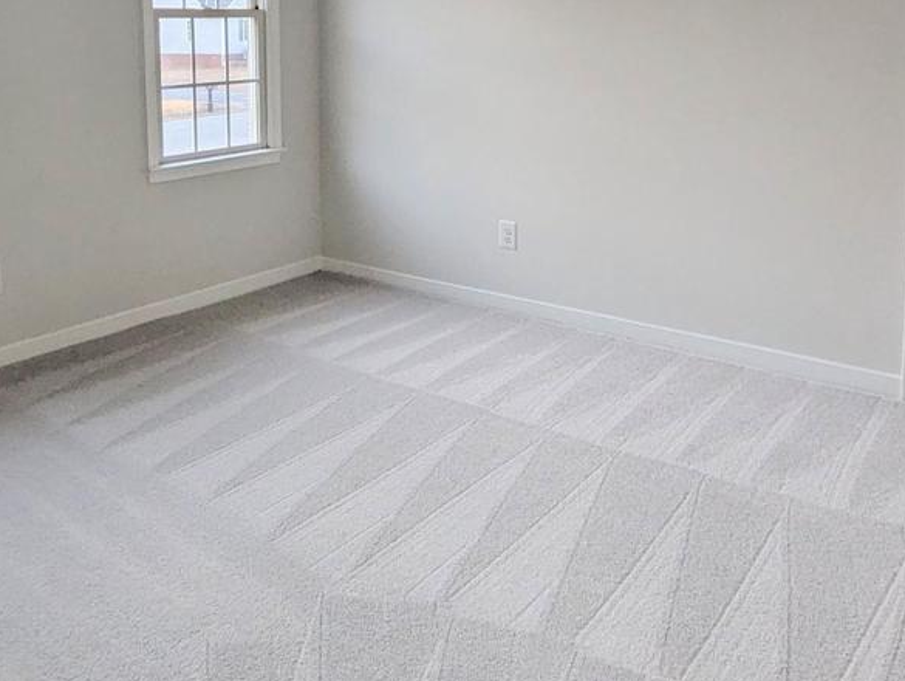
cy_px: 118
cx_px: 317
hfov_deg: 55.8
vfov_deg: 41.9
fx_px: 837
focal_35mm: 32
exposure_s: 1/23.2
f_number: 2.2
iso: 83
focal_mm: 1.95
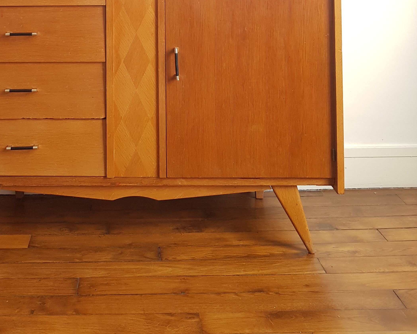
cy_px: -69
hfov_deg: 37.7
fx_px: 605
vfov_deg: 27.2
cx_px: 141
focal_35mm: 49
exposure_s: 1/50
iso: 64
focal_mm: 4.2
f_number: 1.7
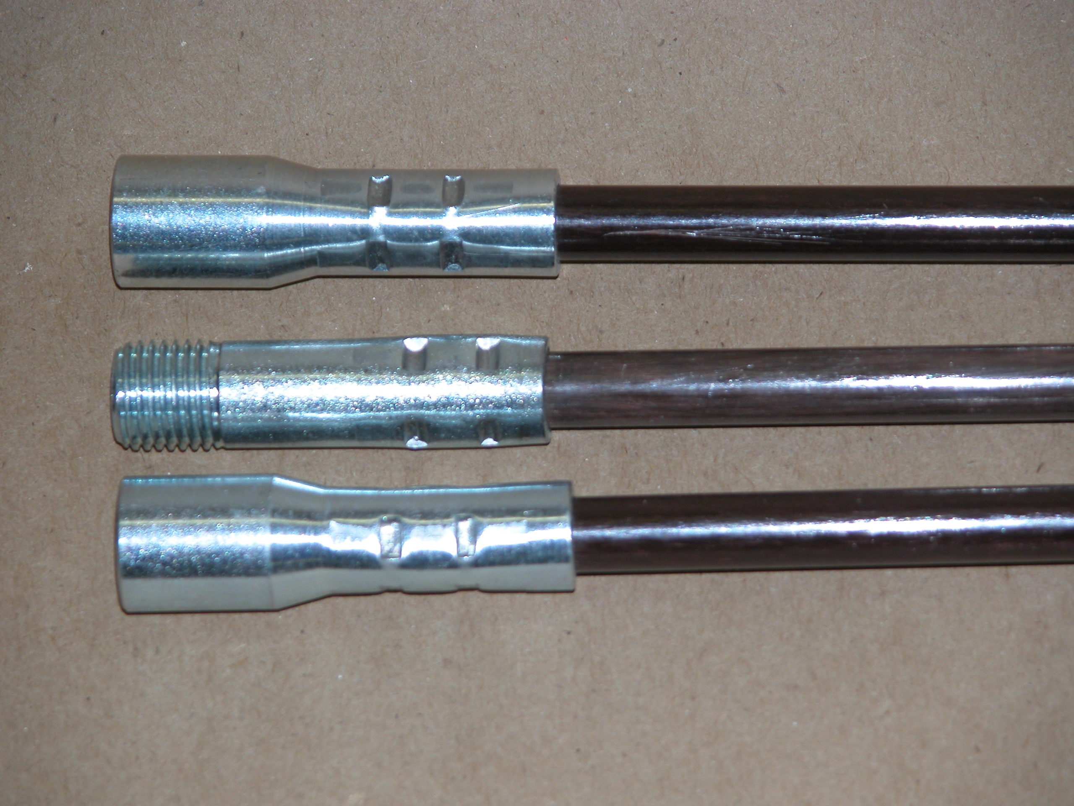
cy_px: 403
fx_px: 7415
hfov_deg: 8.3
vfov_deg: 6.2
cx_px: 537
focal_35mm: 239
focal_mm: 61.5
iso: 100
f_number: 4.2
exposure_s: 1/125
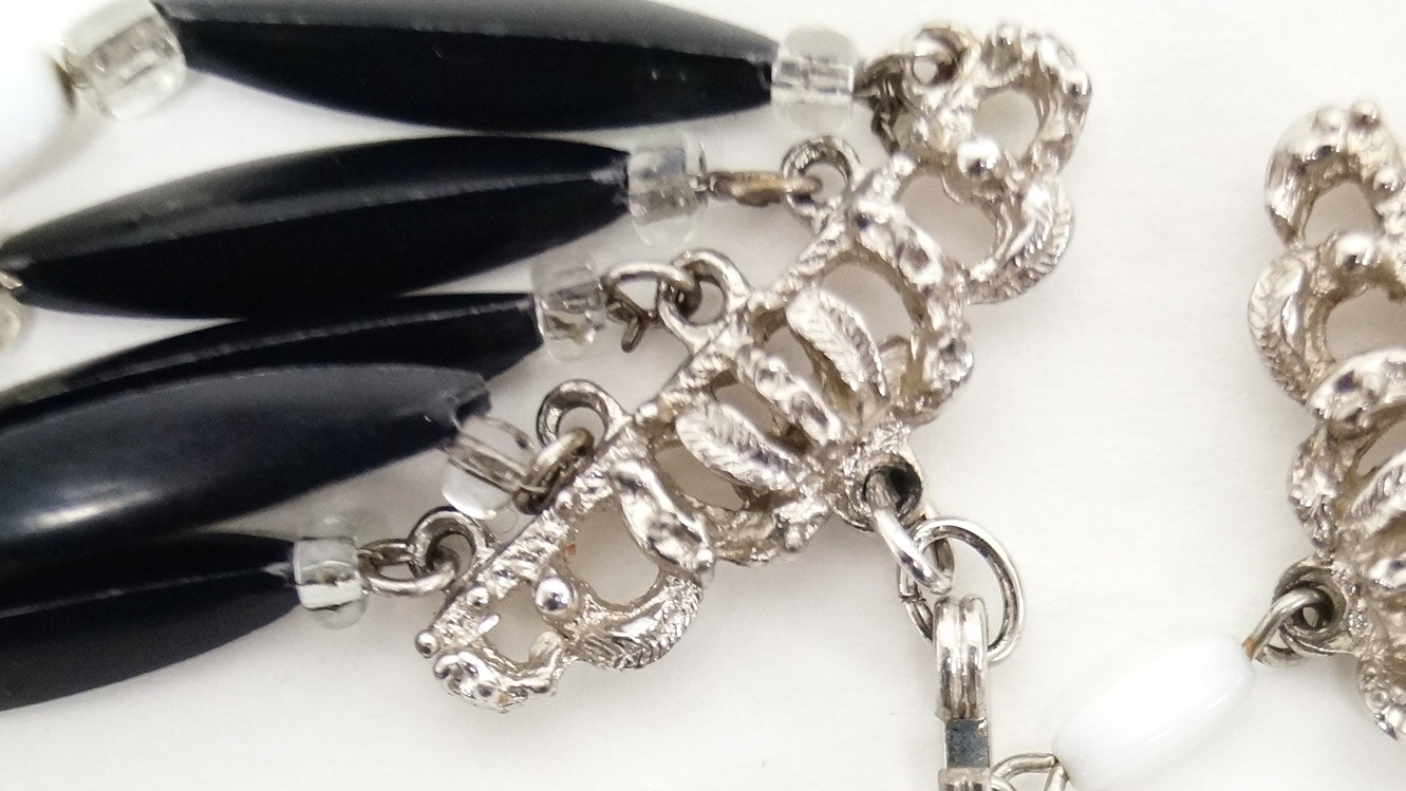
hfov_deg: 21.0
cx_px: 1014
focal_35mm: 101
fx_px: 3764
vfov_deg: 11.9
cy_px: 799
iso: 2000
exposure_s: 1/60
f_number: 5
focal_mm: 35
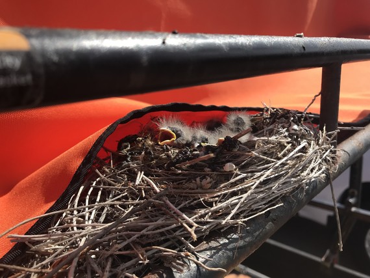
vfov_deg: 49.7
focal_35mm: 28
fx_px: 299
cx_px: 185
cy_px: 139
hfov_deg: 63.5
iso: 20
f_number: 1.8
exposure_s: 1/1709
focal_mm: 3.99
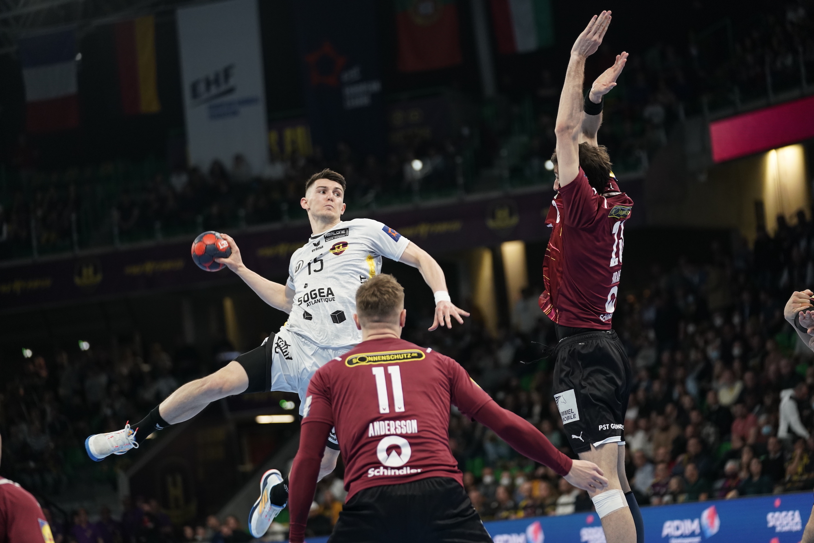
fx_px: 2758
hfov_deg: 16.8
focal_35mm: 122
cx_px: 407
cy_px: 272
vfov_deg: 11.2
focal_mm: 122
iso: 2000
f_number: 2.8
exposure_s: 1/1000
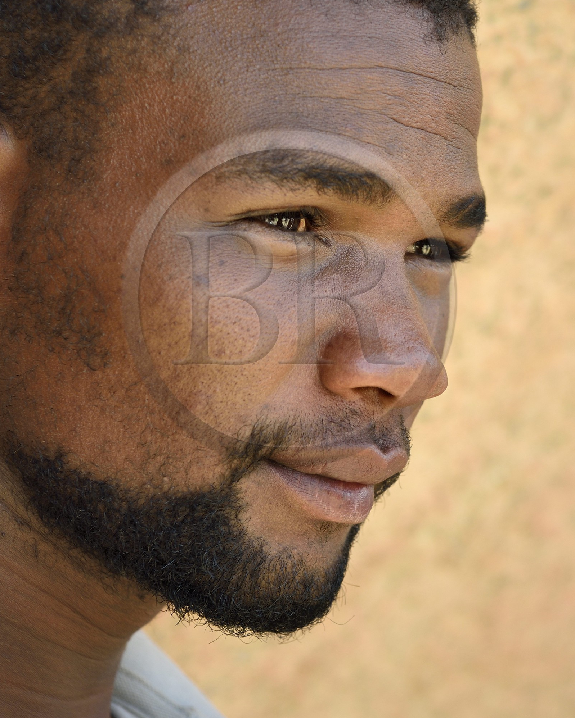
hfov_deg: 19.4
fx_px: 1680
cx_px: 287
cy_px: 299
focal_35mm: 79
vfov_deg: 24.1
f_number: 6.3
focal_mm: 70
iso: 400
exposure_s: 1/200
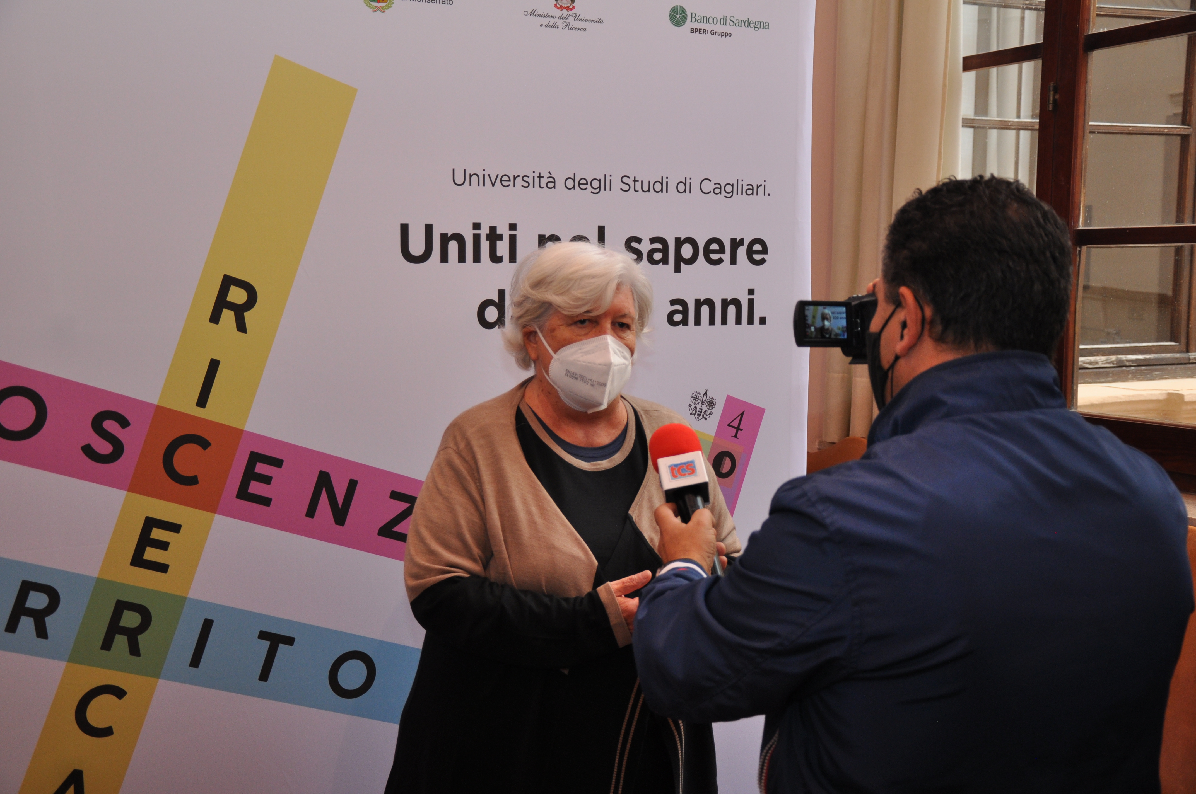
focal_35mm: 45
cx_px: 598
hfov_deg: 43.7
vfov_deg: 29.8
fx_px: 1493
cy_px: 397
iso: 400
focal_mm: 30
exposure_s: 1/60
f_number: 5
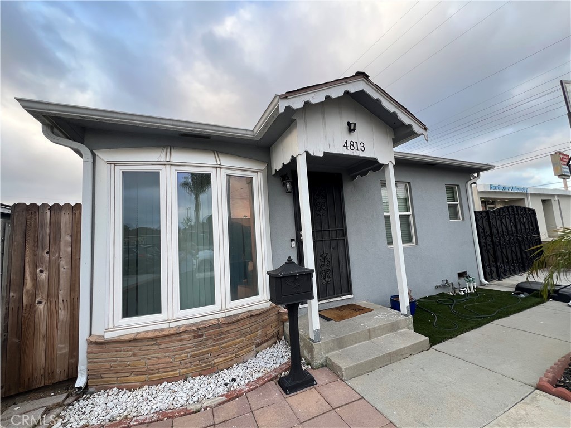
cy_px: 214
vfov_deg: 89.9
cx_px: 286
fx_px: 214
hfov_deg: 106.2
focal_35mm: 13
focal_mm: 1.57
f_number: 1.8
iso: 32
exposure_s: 1/106
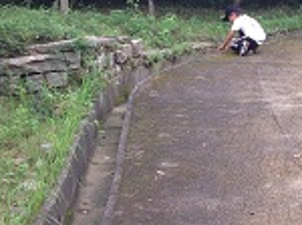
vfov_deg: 13.6
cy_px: 32
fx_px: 941
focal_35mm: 108
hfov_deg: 18.0
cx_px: 250
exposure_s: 1/159
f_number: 2.4
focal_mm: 4.12
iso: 50
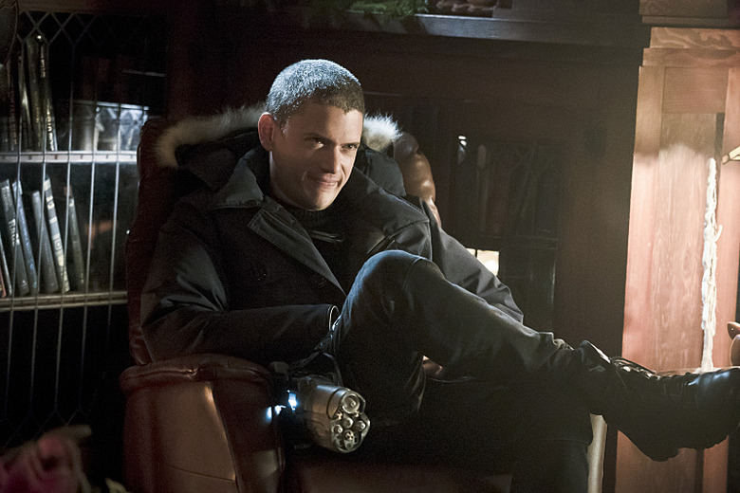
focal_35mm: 159
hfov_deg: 12.9
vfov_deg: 8.6
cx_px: 370
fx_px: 3268
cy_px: 246
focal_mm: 159
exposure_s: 1/125
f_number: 4
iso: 10000
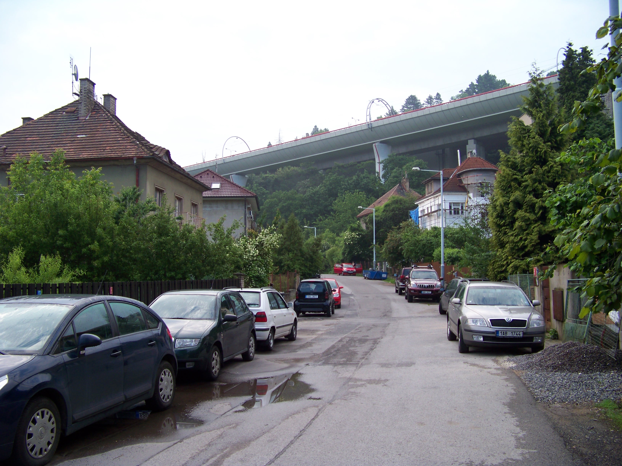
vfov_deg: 39.7
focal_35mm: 36
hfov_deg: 51.4
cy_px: 233
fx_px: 647
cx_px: 311
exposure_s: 1/160
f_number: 2.8
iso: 64
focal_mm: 5.85
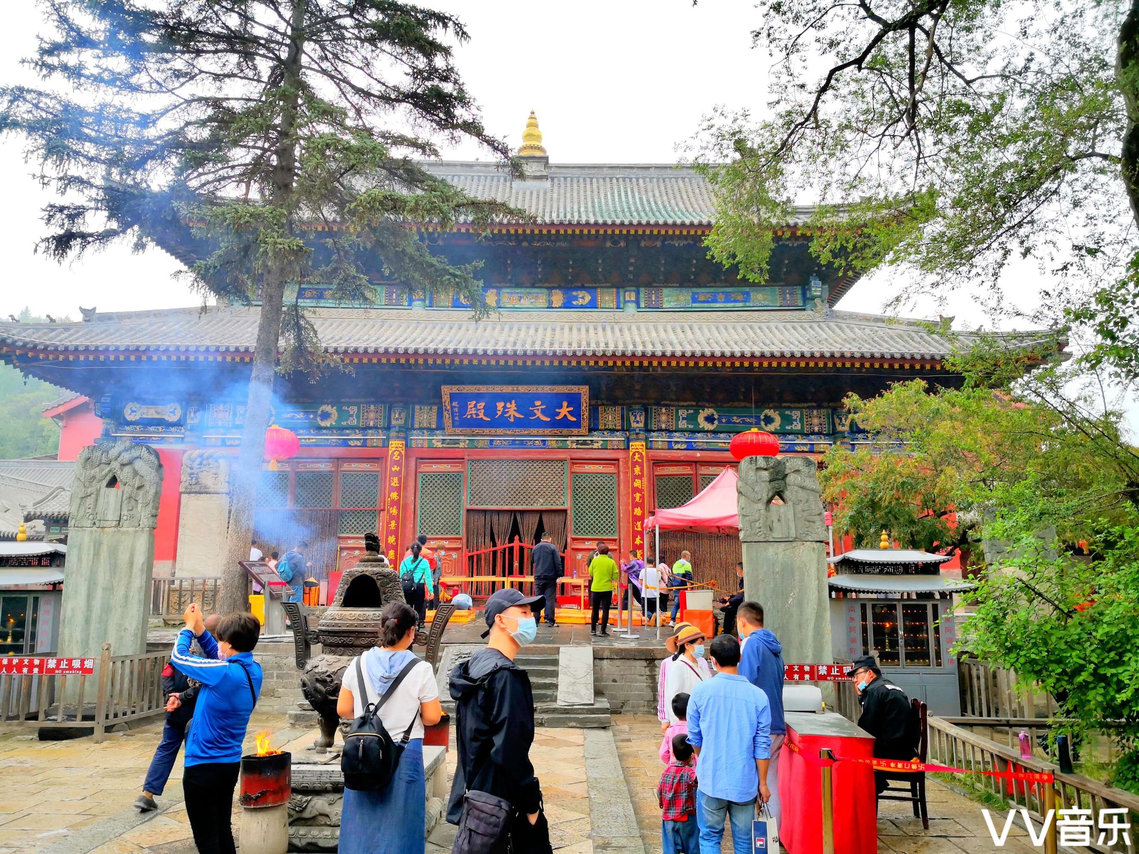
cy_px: 427
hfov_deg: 65.3
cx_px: 570
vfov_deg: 51.4
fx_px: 888
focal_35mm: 27
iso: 50
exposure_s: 1/455
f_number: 1.6
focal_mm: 3.95
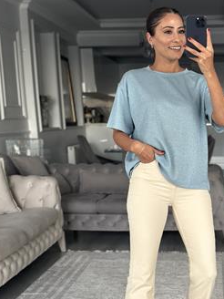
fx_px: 638
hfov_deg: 19.8
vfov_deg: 26.2
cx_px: 162
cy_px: 201
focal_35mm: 74
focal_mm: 6.86
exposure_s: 1/61
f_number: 1.78
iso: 125
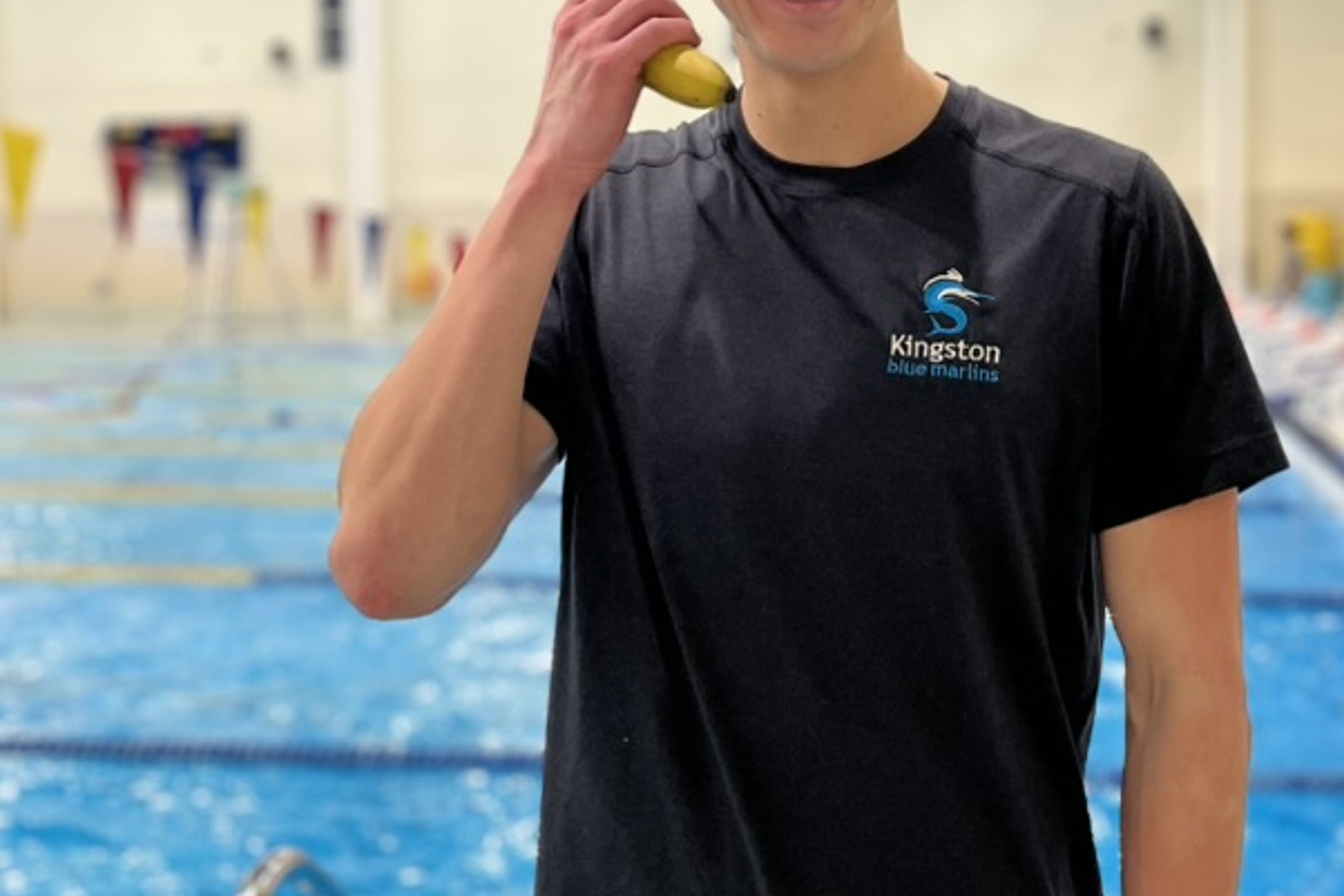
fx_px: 1717
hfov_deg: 42.5
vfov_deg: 29.0
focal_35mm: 46
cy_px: 295
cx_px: 822
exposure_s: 1/60
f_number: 1.6
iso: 125
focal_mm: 5.1
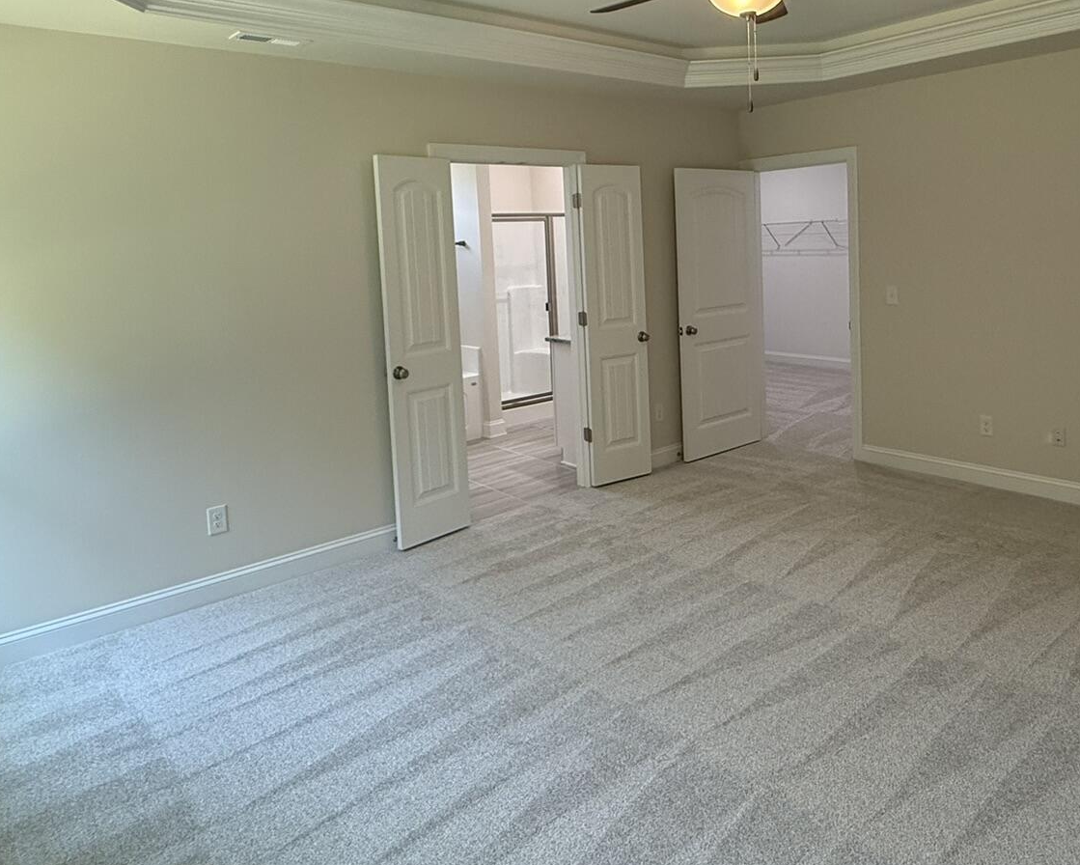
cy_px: 292
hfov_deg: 67.7
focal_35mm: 25
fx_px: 799
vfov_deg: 55.7
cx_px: 623
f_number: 2.2
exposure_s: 1/120
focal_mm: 2.22
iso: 160
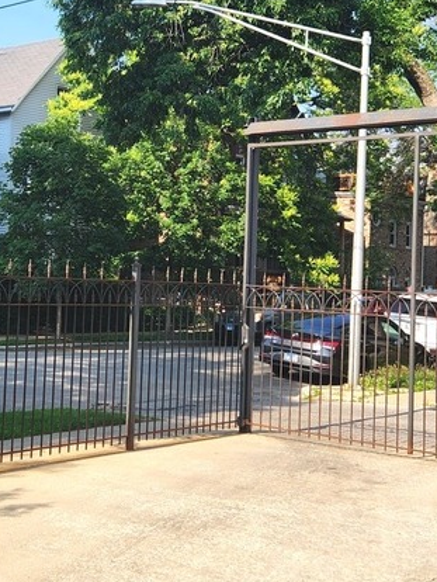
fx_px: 1009
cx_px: 70
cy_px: 224
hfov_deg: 24.0
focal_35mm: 60
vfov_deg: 32.0
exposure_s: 1/902
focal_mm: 5.4
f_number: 1.8
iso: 20
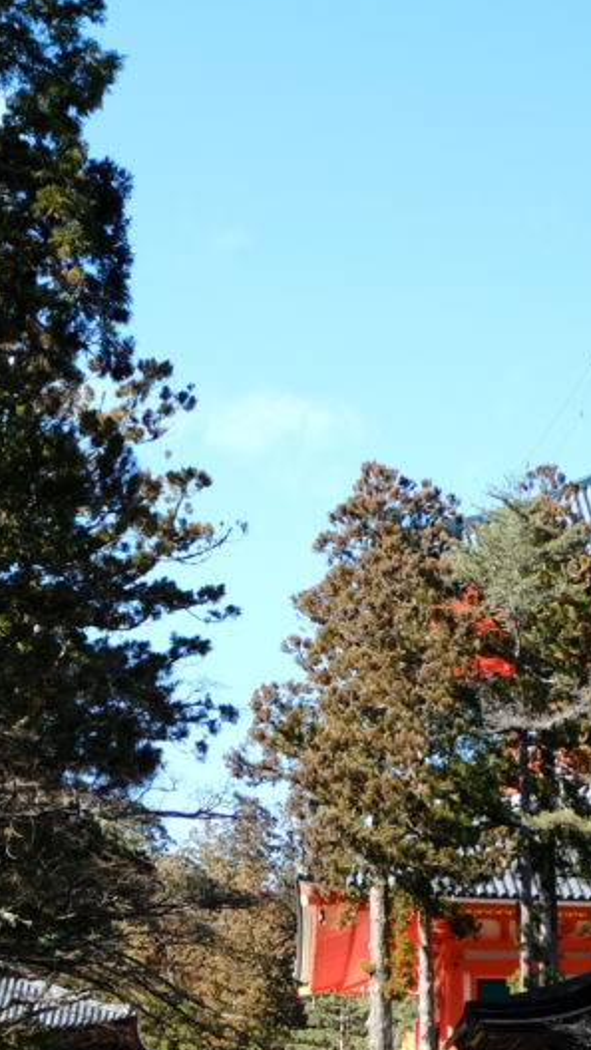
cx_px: 133
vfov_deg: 20.4
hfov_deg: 11.6
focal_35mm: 104
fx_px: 2897
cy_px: 769
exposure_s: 1/1000
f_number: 2.5
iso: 200
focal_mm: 23
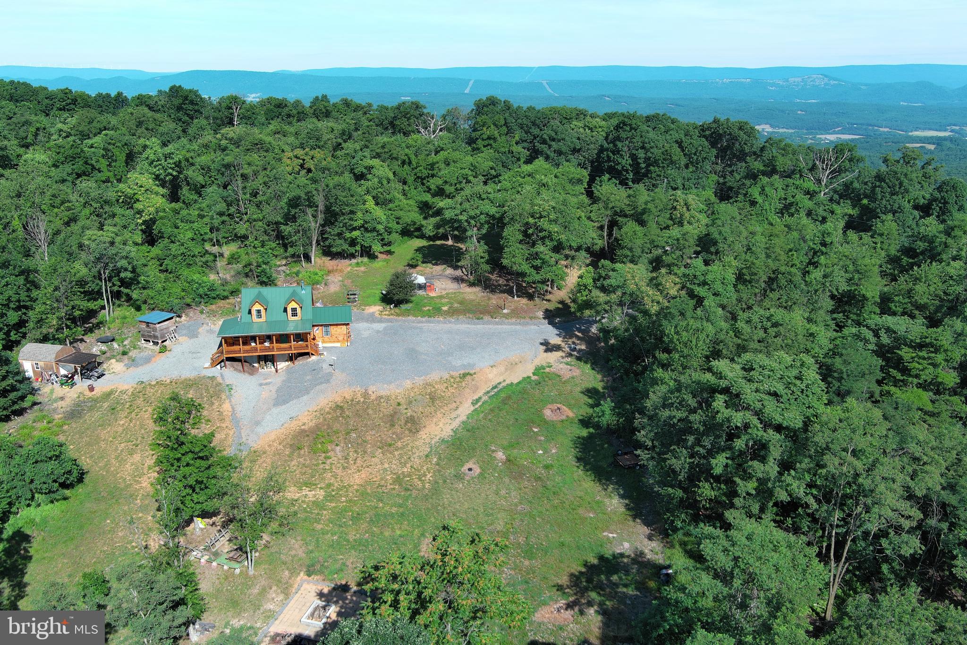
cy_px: 322
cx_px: 484
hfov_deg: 63.7
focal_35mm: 29
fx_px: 779
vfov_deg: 45.0
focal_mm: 10.57
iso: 100
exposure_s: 1/821
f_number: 2.8
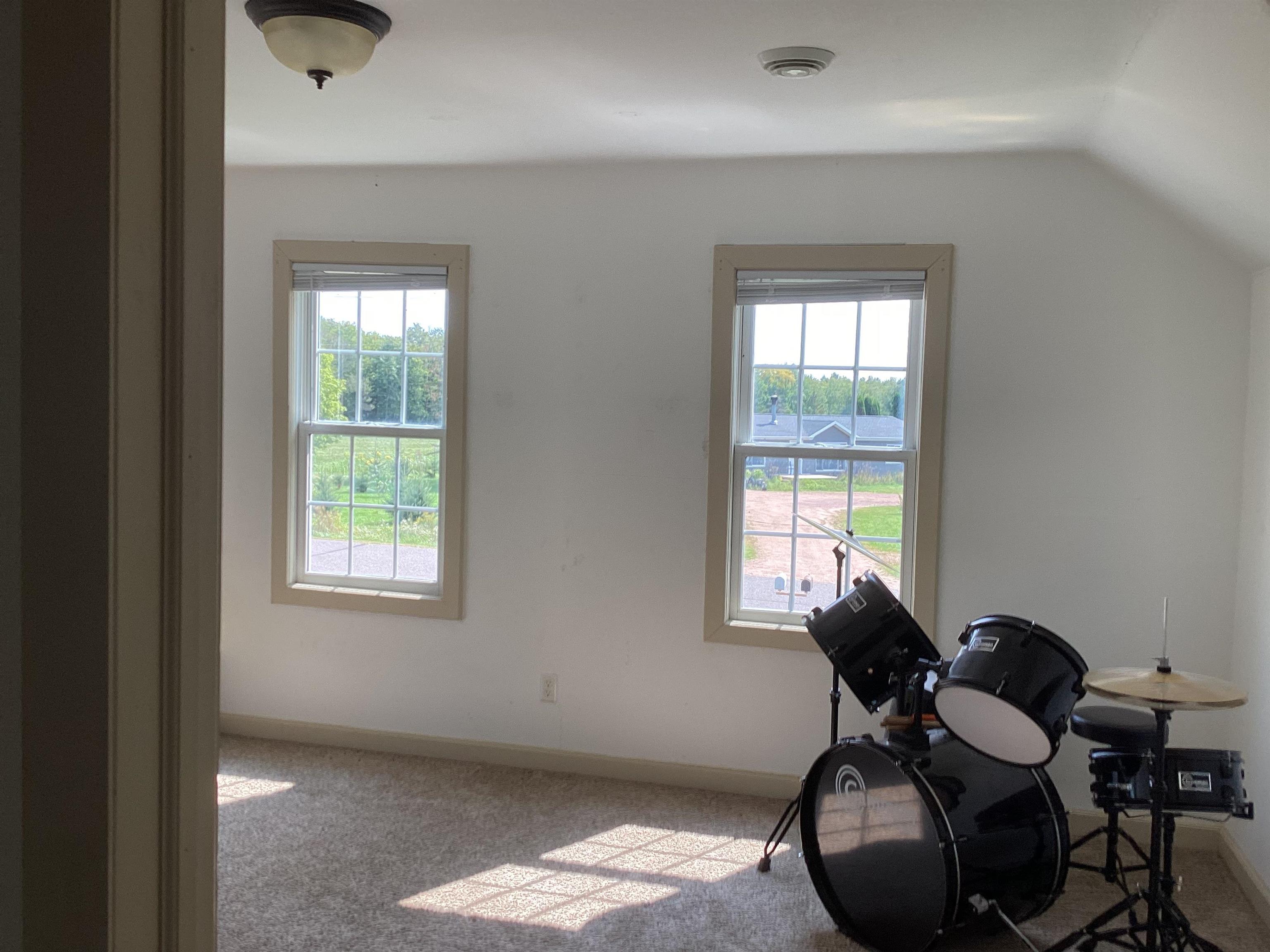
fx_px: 1137
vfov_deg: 45.4
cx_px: 635
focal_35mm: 31
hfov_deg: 58.4
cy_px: 476
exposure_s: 1/100
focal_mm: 3.3
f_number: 2.4
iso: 25
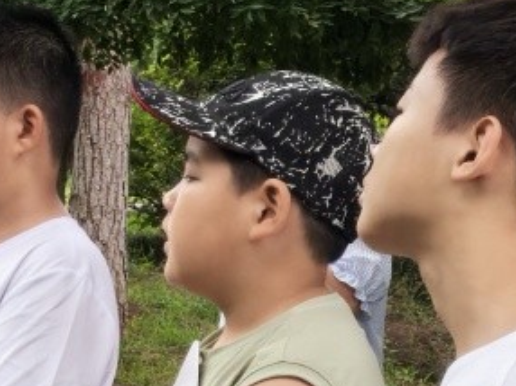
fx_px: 2502
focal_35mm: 168
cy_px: 211
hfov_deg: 10.9
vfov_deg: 8.8
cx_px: -443
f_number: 4
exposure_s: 1/100
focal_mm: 5.75
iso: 80
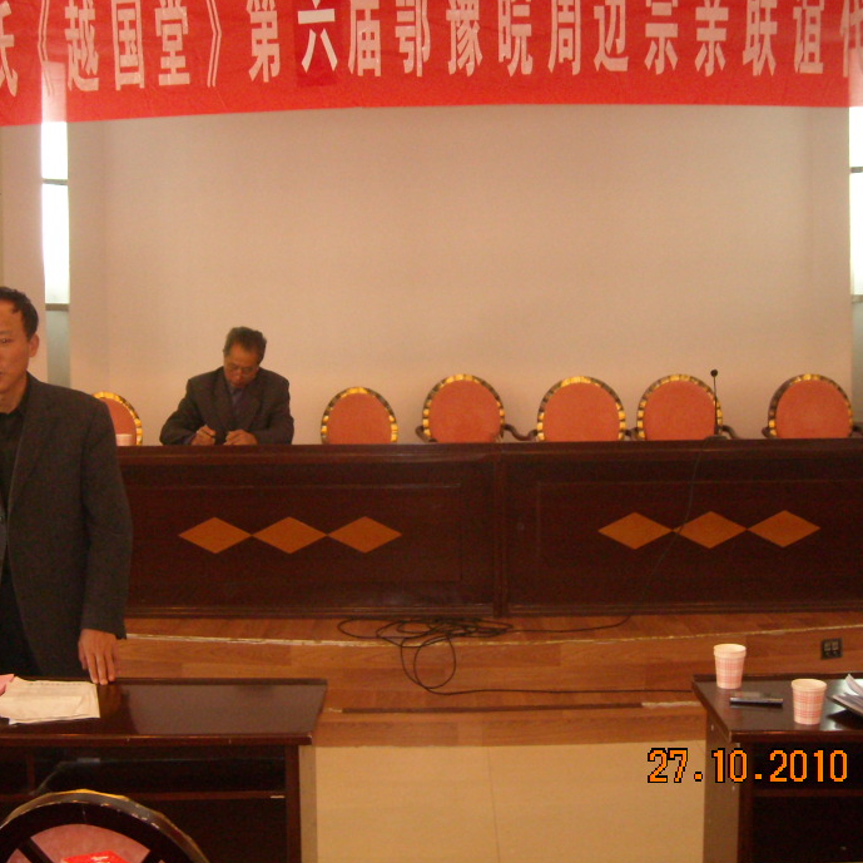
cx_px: 382
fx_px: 1297
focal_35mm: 46
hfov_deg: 36.7
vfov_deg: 36.8
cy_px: 386
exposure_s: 1/30
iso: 400
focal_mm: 5.7
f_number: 2.8
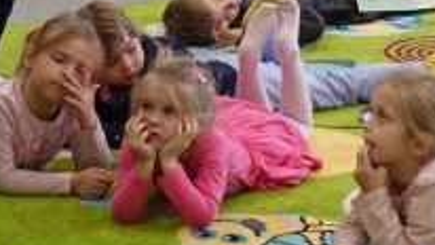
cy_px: -56
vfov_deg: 6.9
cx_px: 249
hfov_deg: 12.2
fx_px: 2031
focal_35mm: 176
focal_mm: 19.77
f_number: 2.8
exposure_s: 1/60
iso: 250
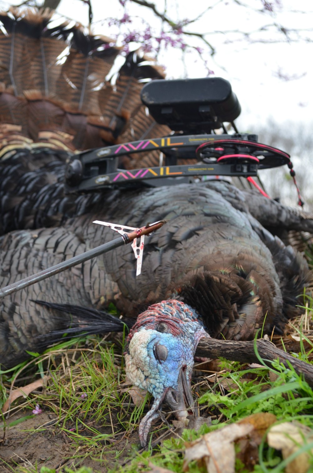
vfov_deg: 35.1
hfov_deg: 23.7
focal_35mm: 57
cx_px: 156
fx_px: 747
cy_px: 236
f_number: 5
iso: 400
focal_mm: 38
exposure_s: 1/125
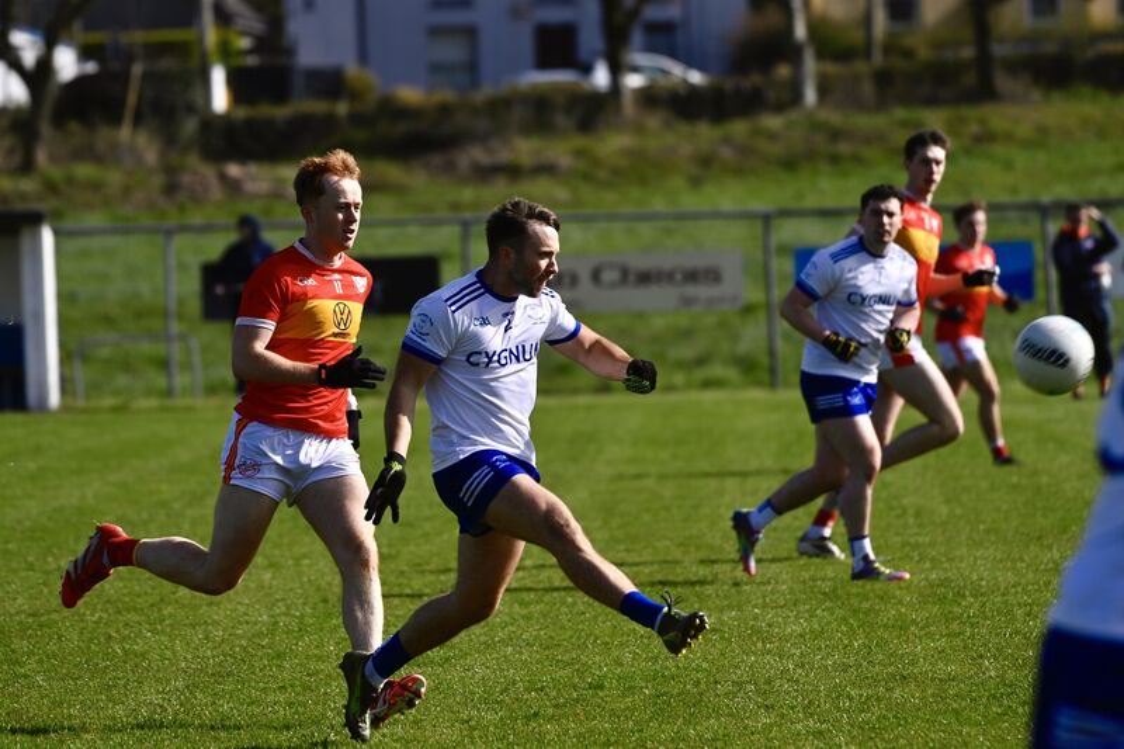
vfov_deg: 4.6
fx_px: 9364
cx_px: 562
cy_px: 374
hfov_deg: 6.9
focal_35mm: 300
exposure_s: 1/1000
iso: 125
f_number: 5.6
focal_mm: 300
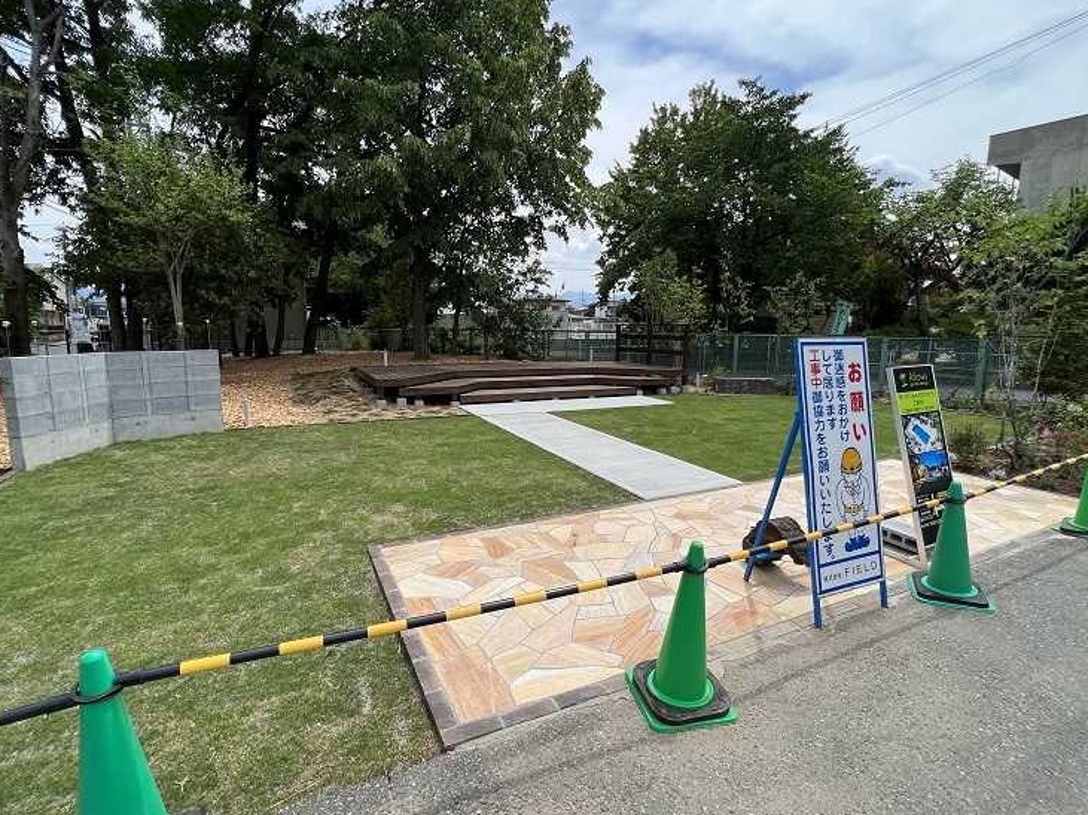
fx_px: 503
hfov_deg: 94.5
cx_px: 555
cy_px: 398
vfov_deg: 78.1
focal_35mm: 16
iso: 32
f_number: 1.8
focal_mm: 1.57
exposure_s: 1/1309
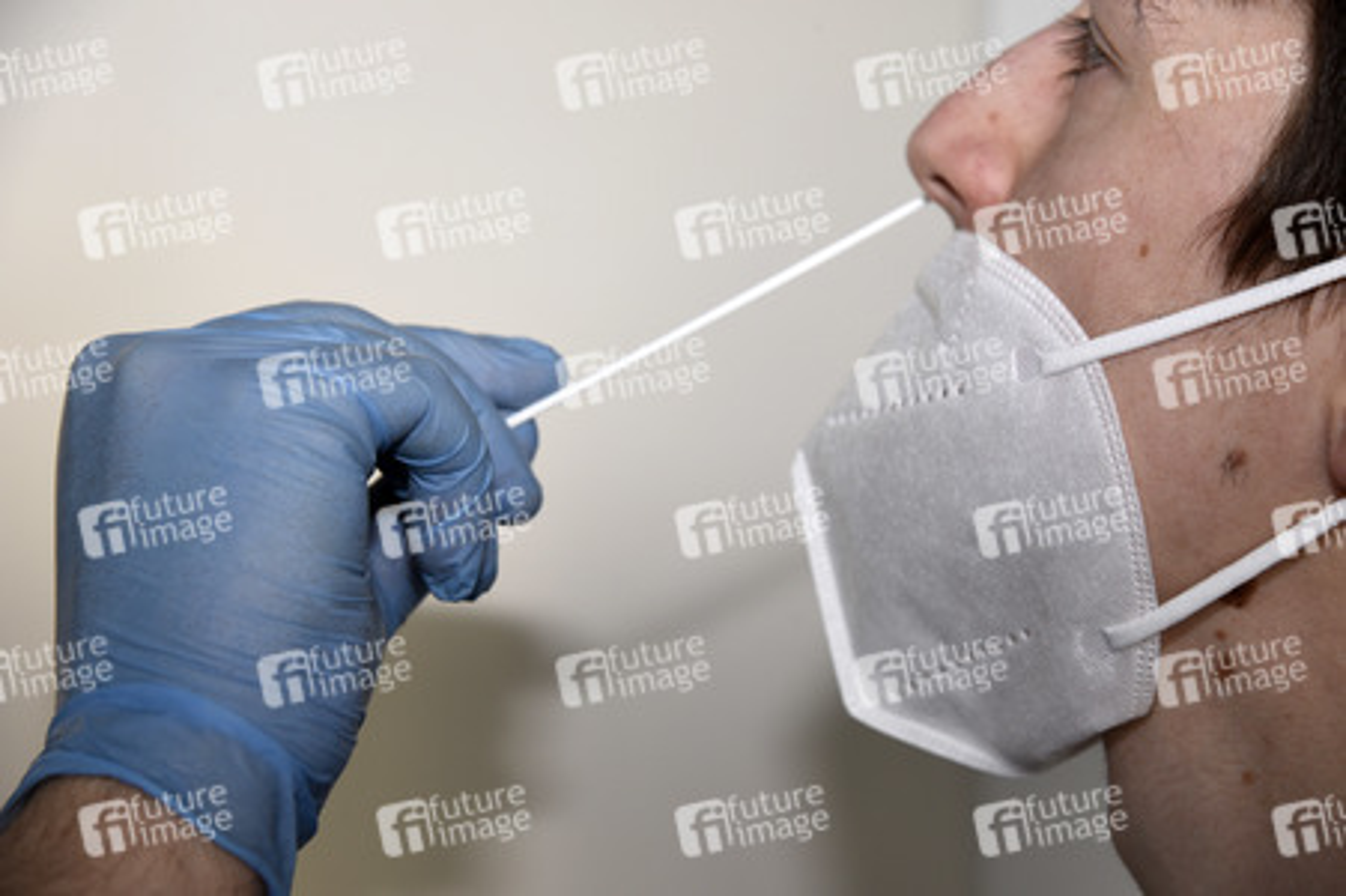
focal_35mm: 100
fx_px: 3736
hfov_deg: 20.4
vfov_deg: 13.7
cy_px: 448
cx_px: 673
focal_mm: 100
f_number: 6.3
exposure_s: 1/100
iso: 1000
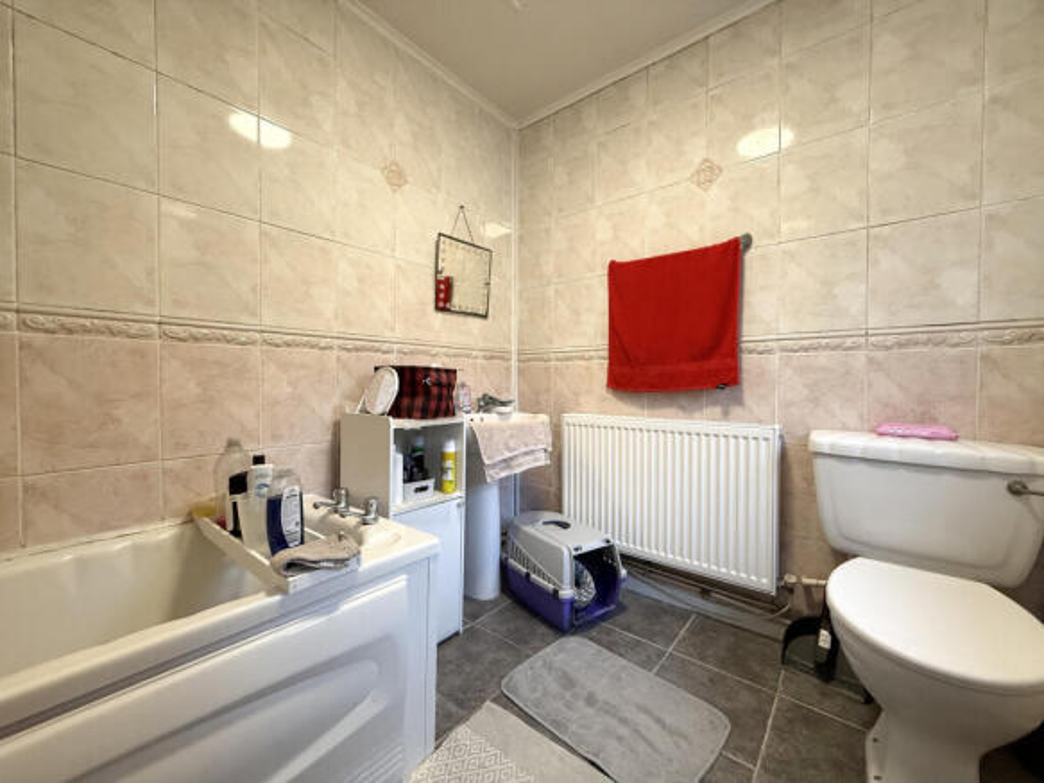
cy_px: 392
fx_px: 422
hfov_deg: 102.1
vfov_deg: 85.7
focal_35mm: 14
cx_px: 522
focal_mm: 2.22
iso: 250
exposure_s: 1/100
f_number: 2.2
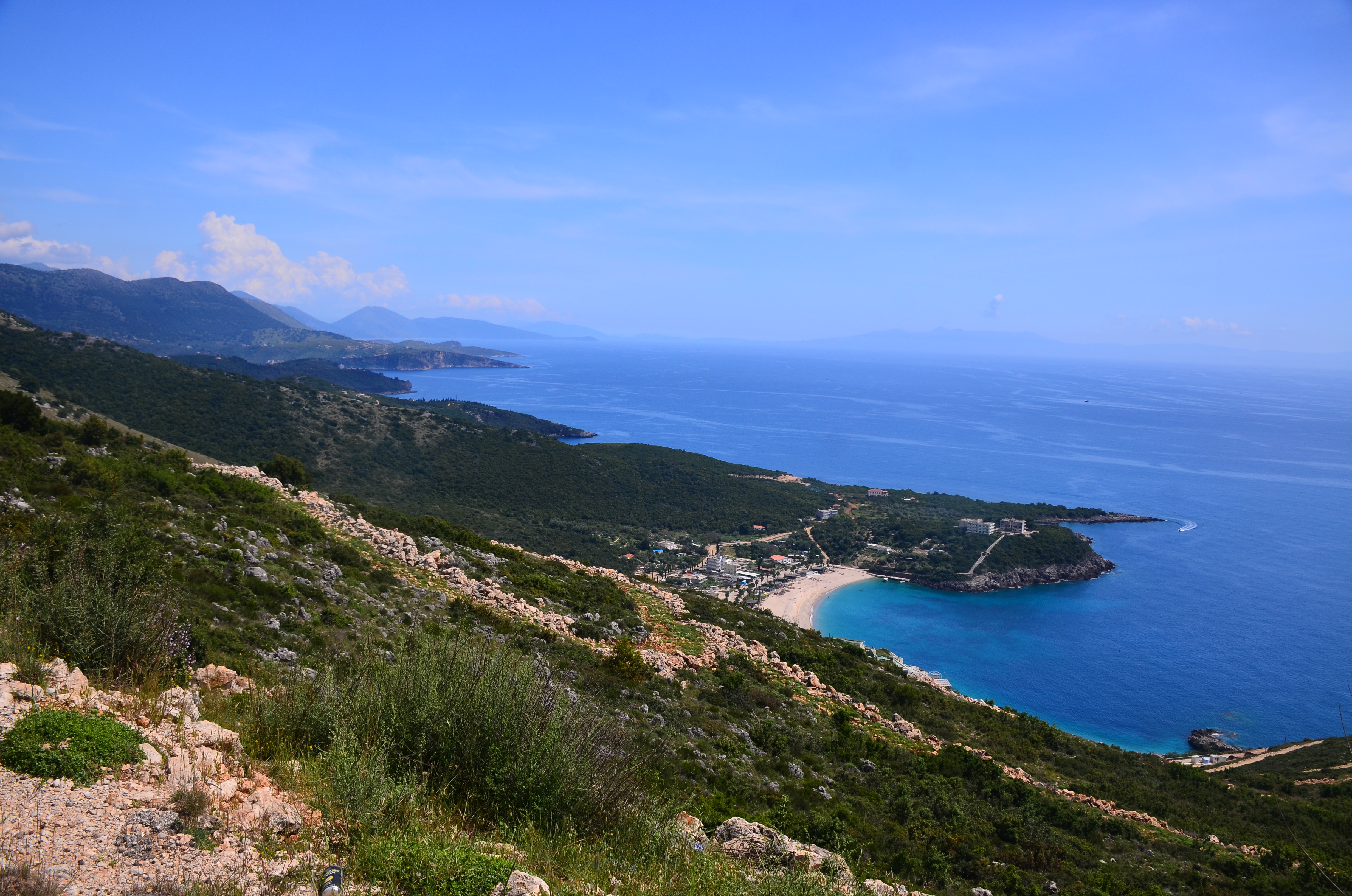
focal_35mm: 30
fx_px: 1124
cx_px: 676
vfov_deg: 43.4
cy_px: 448
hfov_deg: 62.0
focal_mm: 20
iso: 100
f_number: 5.6
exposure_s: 1/320
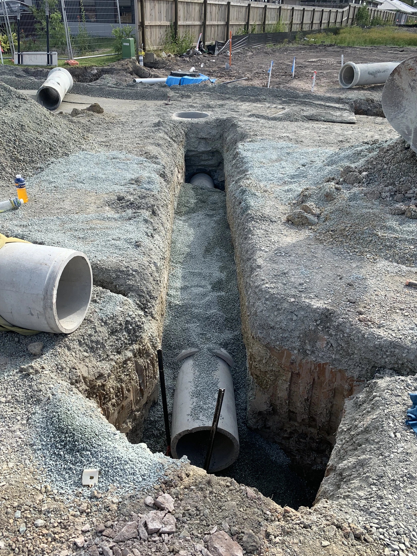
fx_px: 450
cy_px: 286
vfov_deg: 63.4
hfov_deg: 49.7
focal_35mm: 28
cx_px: 195
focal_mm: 4.25
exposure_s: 1/1021
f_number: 1.8
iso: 25
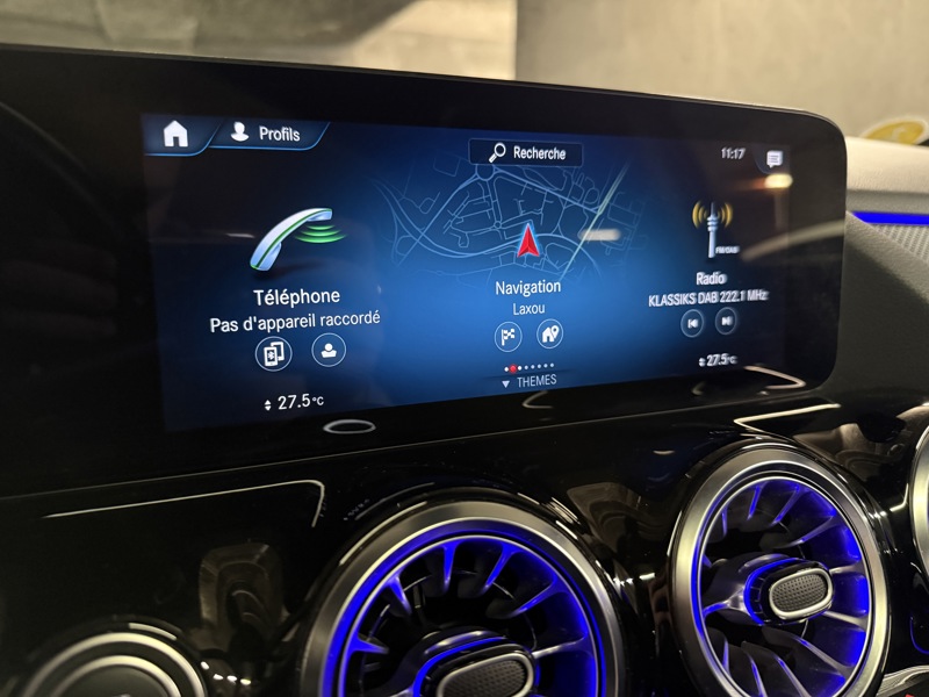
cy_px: 348
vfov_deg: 56.8
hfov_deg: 71.6
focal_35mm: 24
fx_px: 644
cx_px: 464
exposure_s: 1/36
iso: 1000
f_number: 1.78
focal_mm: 6.76
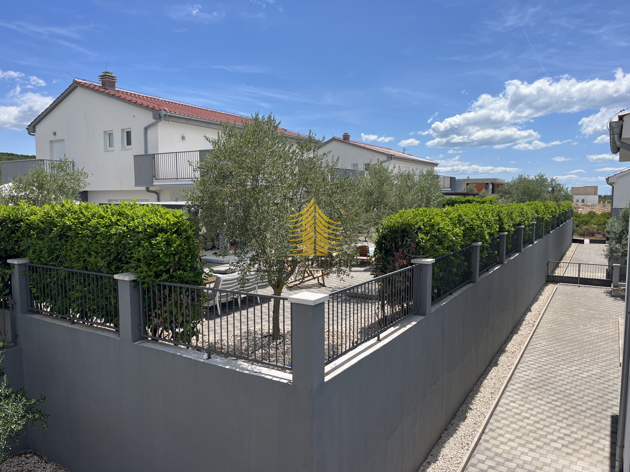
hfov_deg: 67.3
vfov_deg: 53.1
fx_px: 473
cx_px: 315
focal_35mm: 26
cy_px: 236
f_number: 1.6
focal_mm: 5.1
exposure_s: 1/4016
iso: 50
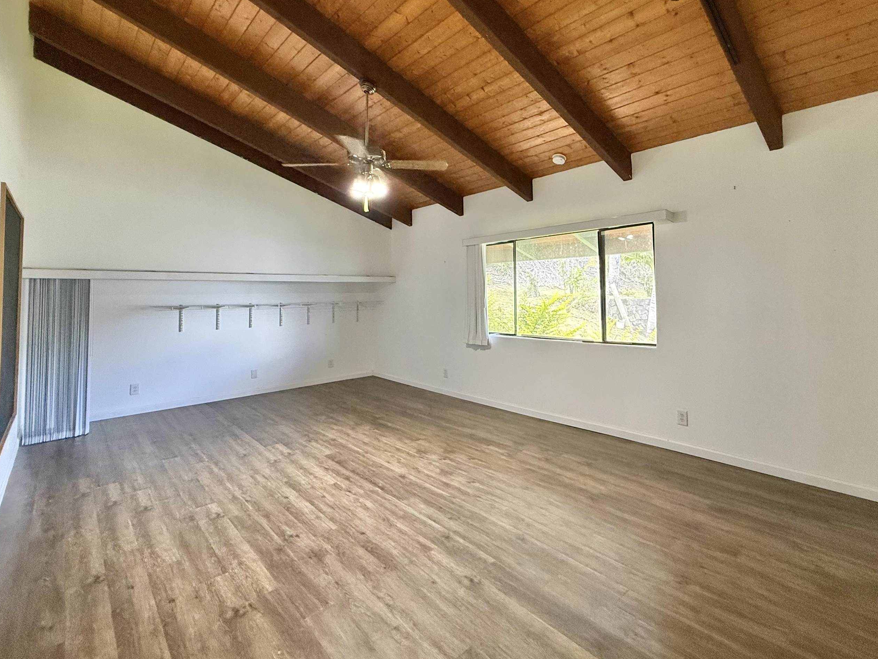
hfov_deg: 90.6
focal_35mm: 17
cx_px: 495
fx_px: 431
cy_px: 274
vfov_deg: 74.2
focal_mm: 2.22
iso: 500
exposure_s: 1/120
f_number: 2.2
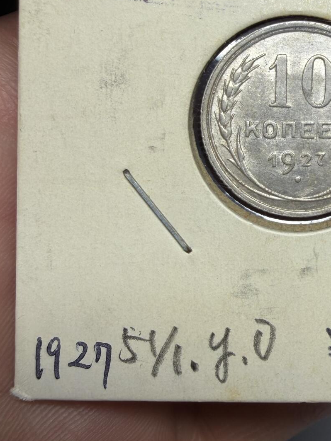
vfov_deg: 42.4
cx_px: 275
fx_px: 561
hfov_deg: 31.8
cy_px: 149
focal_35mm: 44
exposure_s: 1/203
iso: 40
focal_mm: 2.22
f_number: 2.2
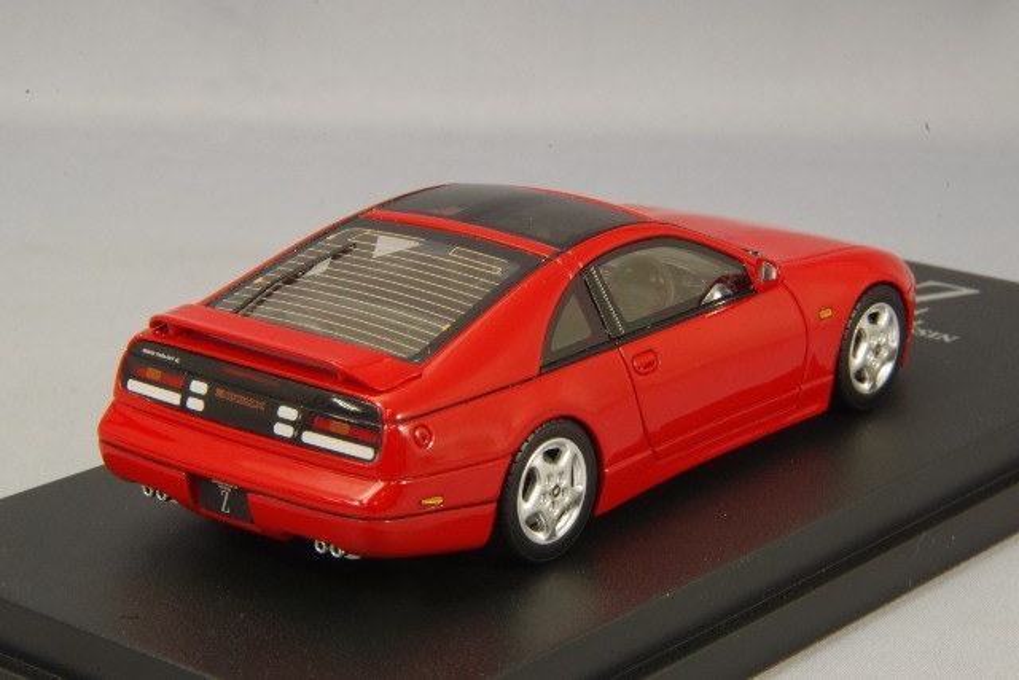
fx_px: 3171
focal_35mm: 112
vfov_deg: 12.2
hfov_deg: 18.3
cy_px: 340
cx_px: 510
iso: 800
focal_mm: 75
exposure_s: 1/2.5
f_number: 32
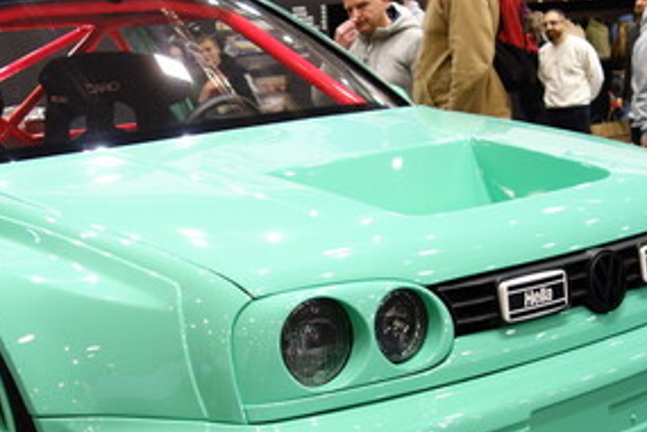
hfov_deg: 33.7
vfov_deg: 22.7
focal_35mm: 59
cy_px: 348
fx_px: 1060
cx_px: 236
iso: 125
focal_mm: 10.4
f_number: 1.8
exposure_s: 1/100
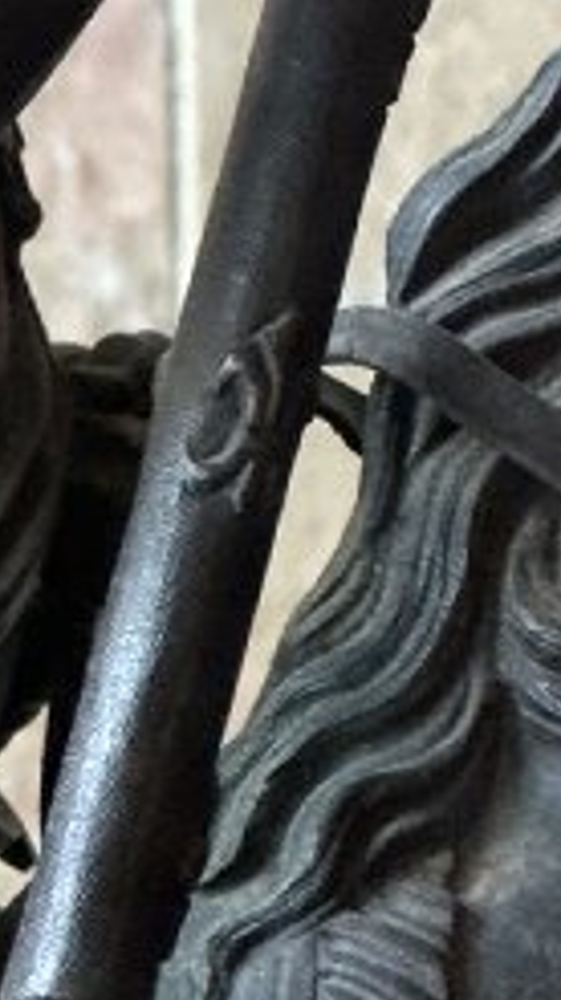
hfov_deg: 3.0
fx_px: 10838
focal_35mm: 409
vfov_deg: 5.3
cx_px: 407
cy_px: 874
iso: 400
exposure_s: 1/33
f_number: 2.8
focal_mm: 9
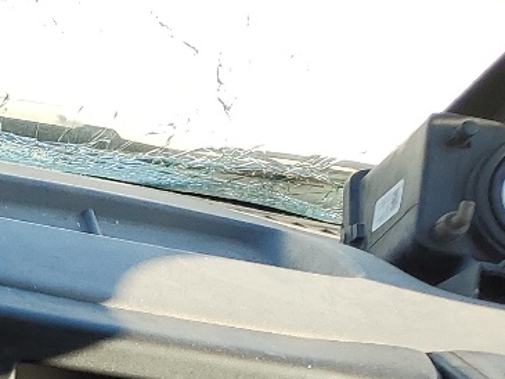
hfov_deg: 14.6
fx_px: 1664
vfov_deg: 12.3
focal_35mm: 114
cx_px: -472
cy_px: 592
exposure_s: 1/370
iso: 50
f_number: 1.5
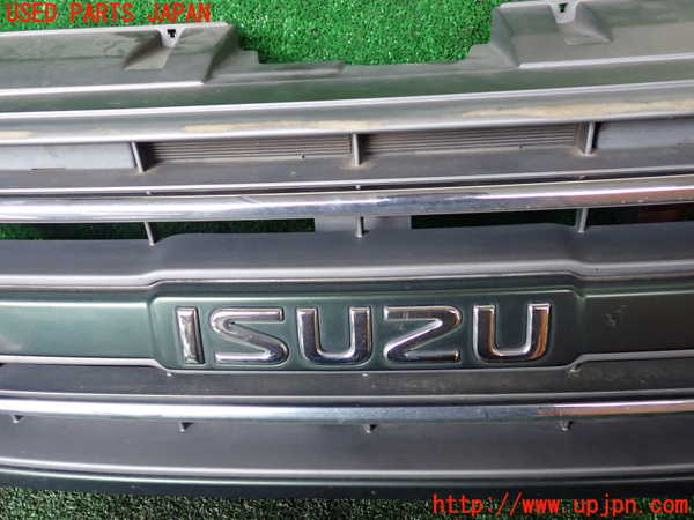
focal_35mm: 30
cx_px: 347
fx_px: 601
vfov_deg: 46.8
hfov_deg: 60.0
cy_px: 260
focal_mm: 5.4
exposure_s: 1/30
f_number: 2.3
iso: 640
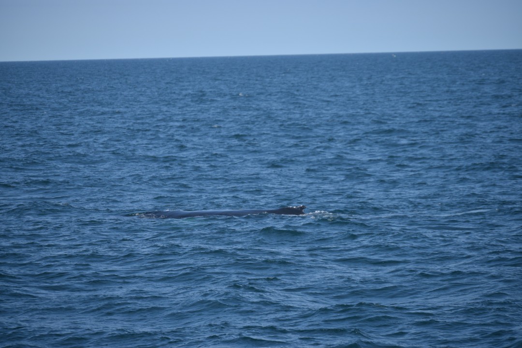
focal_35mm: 232
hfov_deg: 8.9
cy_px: 174
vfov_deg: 5.9
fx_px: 3371
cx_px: 261
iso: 200
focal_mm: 155
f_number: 5.6
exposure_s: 1/1600
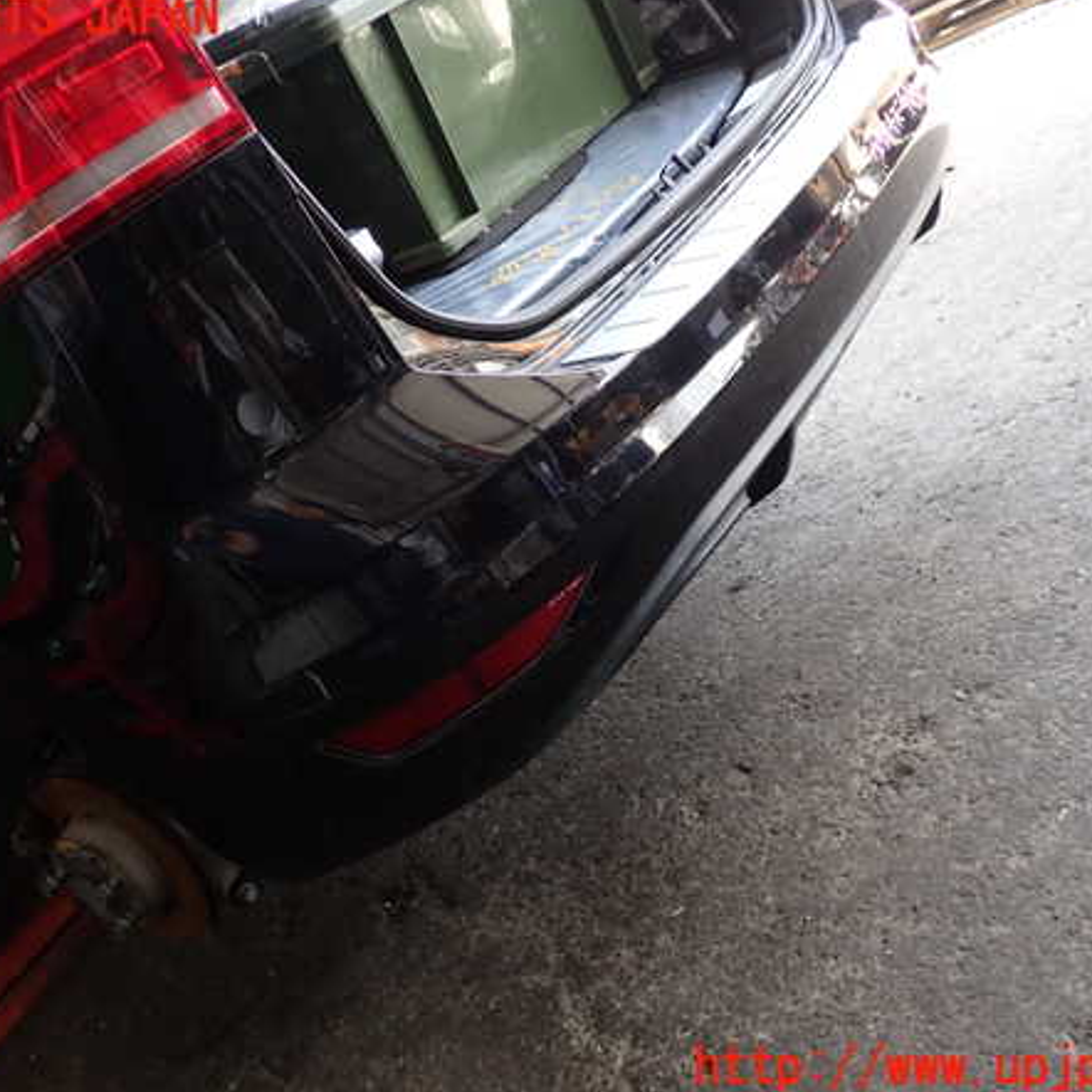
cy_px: 544
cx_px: 511
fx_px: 1285
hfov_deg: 46.0
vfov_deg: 46.0
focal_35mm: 36
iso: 100
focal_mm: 5.4
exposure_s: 1/60
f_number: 2.3
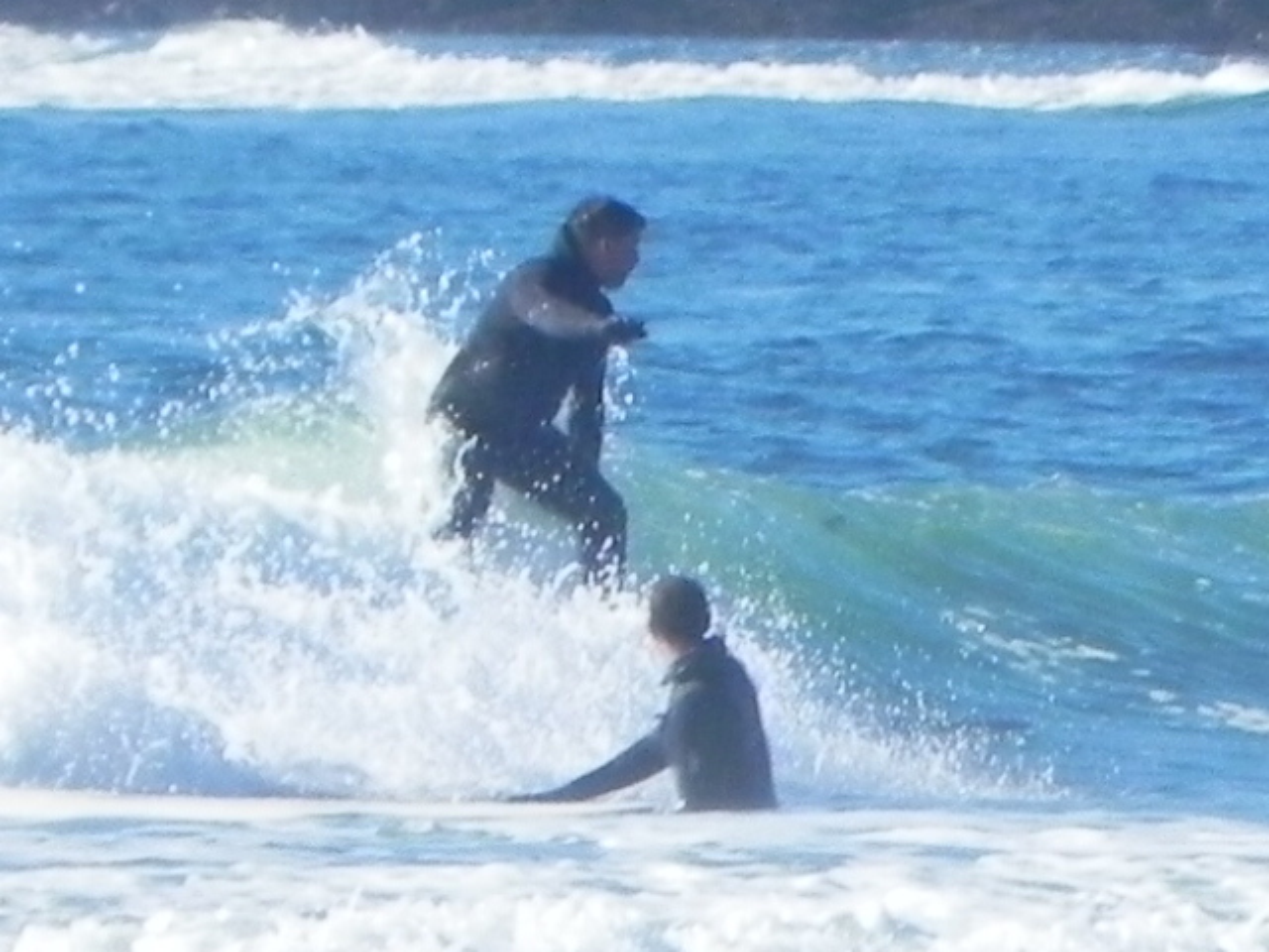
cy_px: 476
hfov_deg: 2.9
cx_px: 634
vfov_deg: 2.2
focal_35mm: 678
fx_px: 24855
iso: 160
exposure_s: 1/544
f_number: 7.1
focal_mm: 120
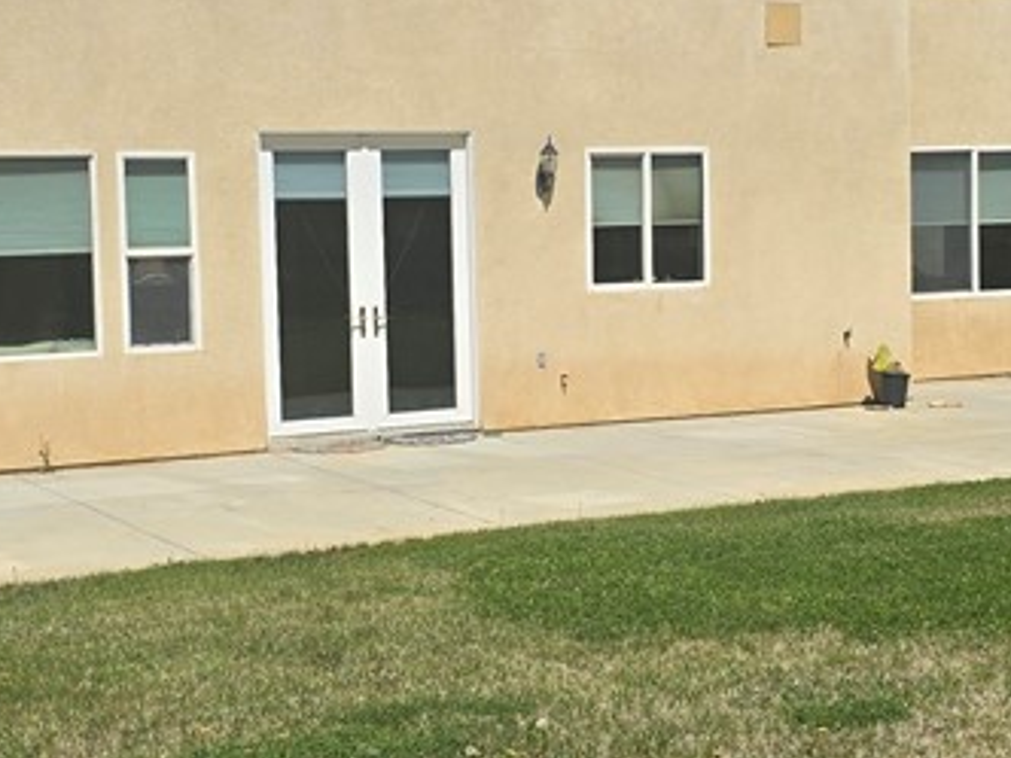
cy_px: 323
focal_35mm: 71
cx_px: 585
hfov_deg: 27.4
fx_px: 2074
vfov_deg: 20.7
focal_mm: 6.3
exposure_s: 1/1554
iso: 12
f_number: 1.7
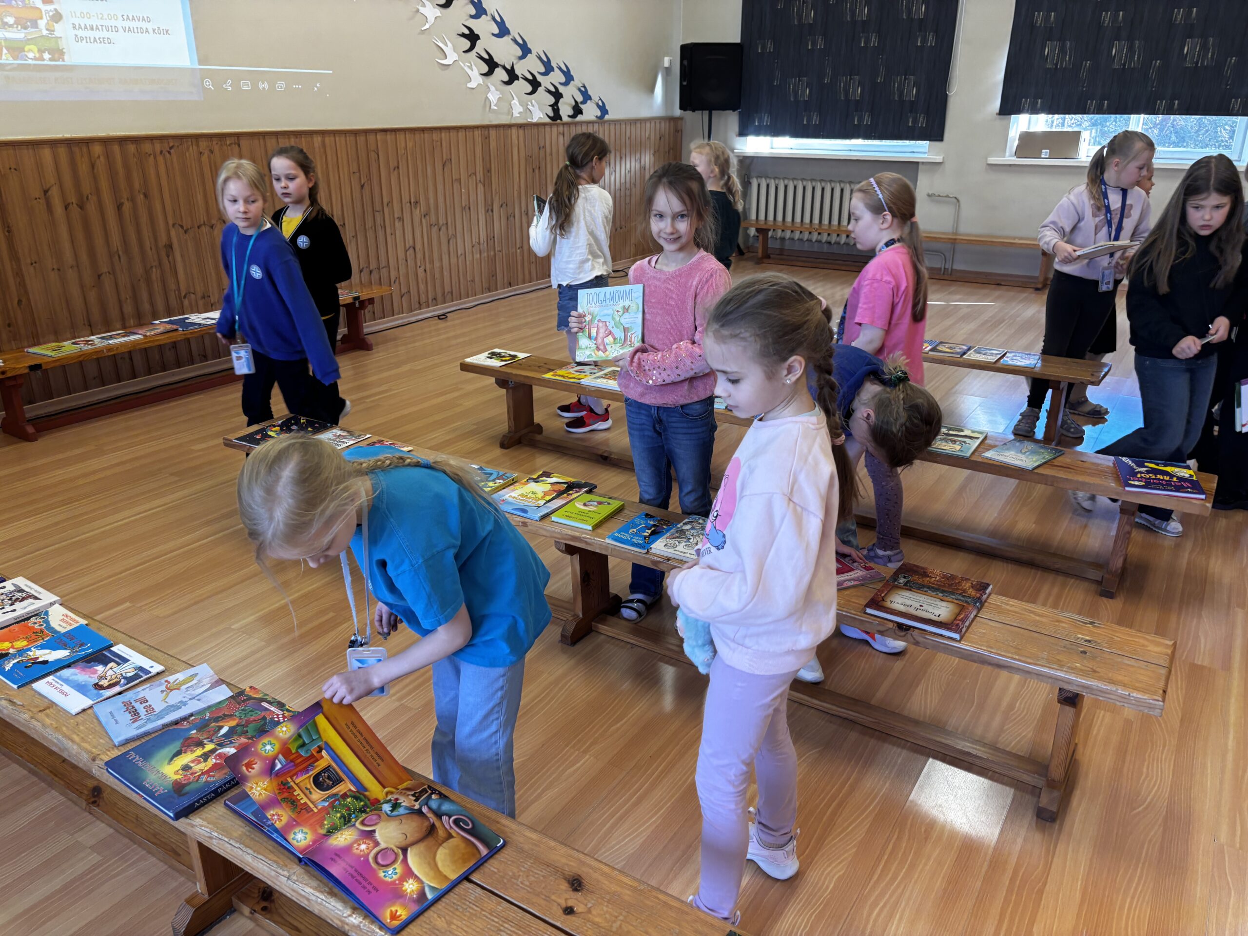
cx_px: 624
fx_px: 937
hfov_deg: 67.3
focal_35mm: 26
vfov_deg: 53.1
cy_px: 468
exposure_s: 1/100
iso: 100
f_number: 1.6
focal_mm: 5.96
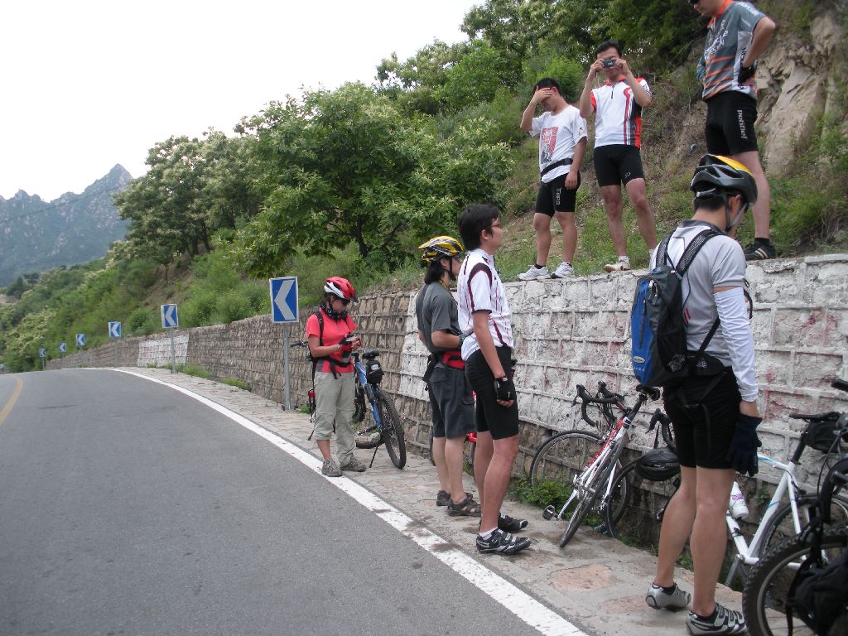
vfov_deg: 39.7
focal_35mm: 36
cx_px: 424
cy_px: 318
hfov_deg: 51.4
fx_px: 882
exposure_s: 1/134
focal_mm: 6.3
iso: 64
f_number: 3.5
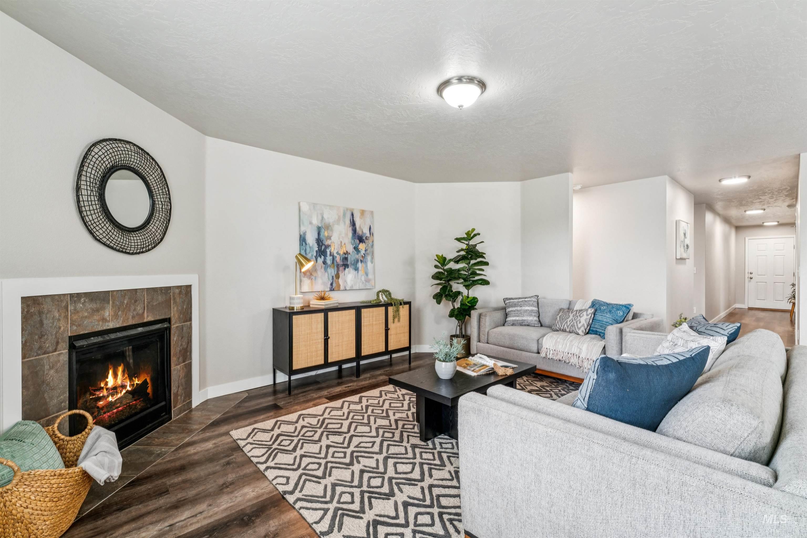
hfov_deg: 97.1
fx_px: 356
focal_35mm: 16
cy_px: 269
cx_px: 404
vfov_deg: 74.1
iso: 400
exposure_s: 1/5
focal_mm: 15.9
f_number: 13
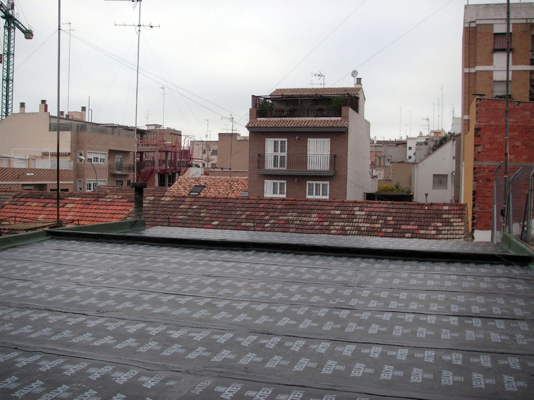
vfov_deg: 37.7
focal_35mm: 38
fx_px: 586
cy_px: 200
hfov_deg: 49.0
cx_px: 267
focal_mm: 6.3
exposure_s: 1/90
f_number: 3.3
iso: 50
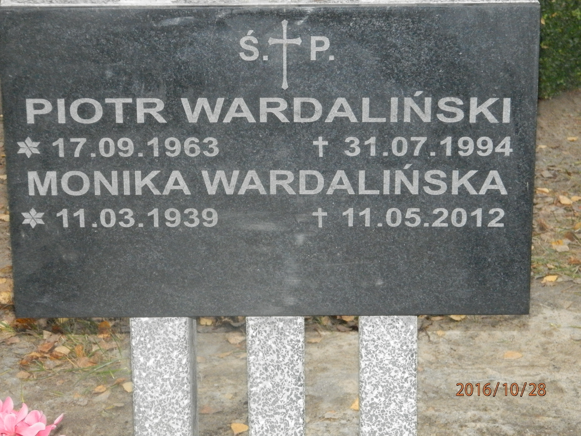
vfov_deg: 14.0
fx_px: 1779
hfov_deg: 18.5
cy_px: 218
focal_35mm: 106
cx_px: 290
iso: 800
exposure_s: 1/50
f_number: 4.5
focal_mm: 19
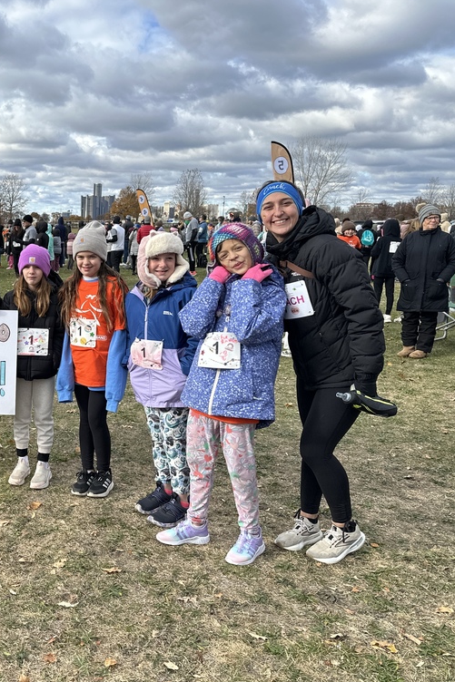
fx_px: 645
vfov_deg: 55.8
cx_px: 15
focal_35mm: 34
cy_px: 346
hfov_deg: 35.7
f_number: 1.78
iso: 80
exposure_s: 1/1779
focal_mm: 6.86
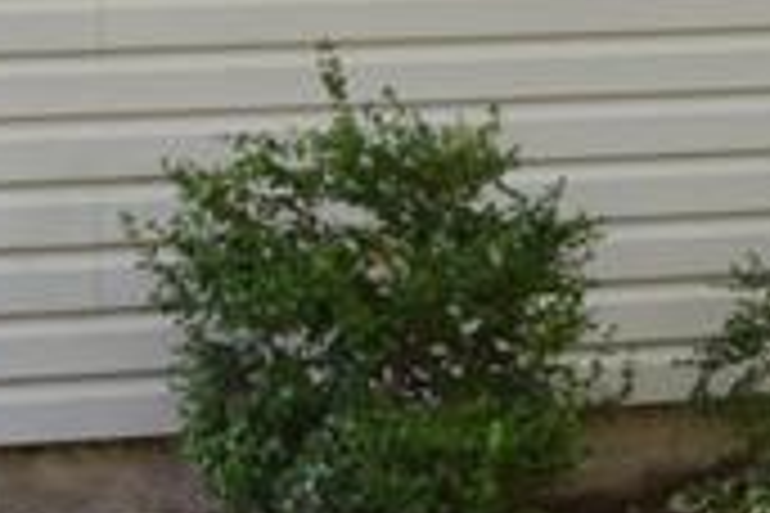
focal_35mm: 267
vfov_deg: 5.0
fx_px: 5710
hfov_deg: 7.7
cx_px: 365
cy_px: -644
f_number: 4.5
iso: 400
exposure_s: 1/80
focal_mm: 28
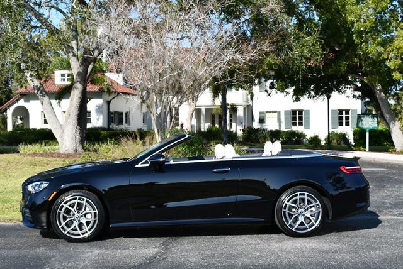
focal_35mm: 58
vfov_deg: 23.4
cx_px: 202
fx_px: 650
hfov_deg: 34.5
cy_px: 134
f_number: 8
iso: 125
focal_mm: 29
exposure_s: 1/250
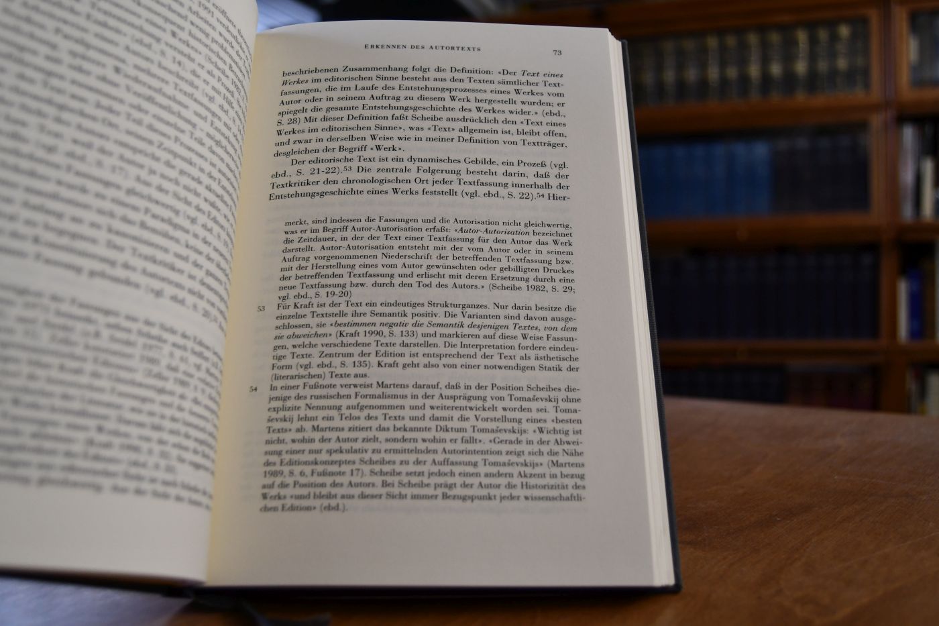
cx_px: 470
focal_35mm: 33
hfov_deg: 57.2
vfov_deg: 40.0
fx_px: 861
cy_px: 313
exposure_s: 1/200
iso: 800
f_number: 3.5
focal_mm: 22
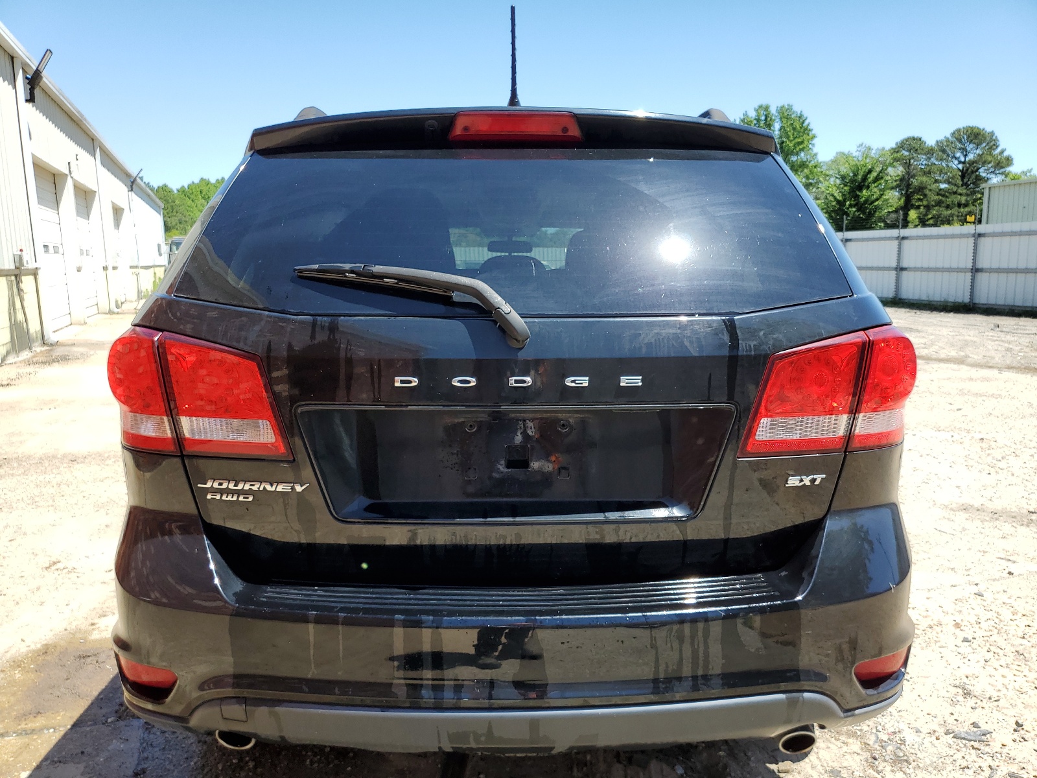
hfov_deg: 67.3
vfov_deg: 53.1
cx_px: 518
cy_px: 389
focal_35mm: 26
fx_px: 779
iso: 50
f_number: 1.5
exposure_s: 1/1429
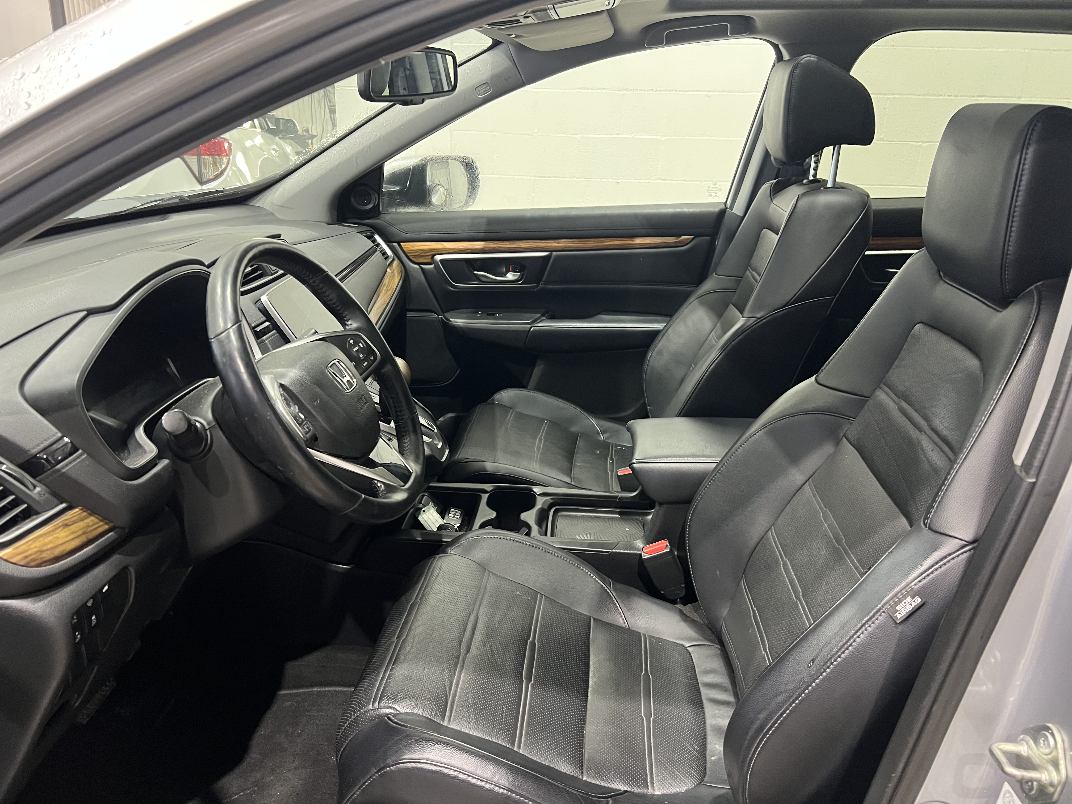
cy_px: 402
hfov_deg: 67.3
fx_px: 805
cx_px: 536
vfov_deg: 53.1
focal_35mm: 26
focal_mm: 5.7
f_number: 1.5
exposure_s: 1/40
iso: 400
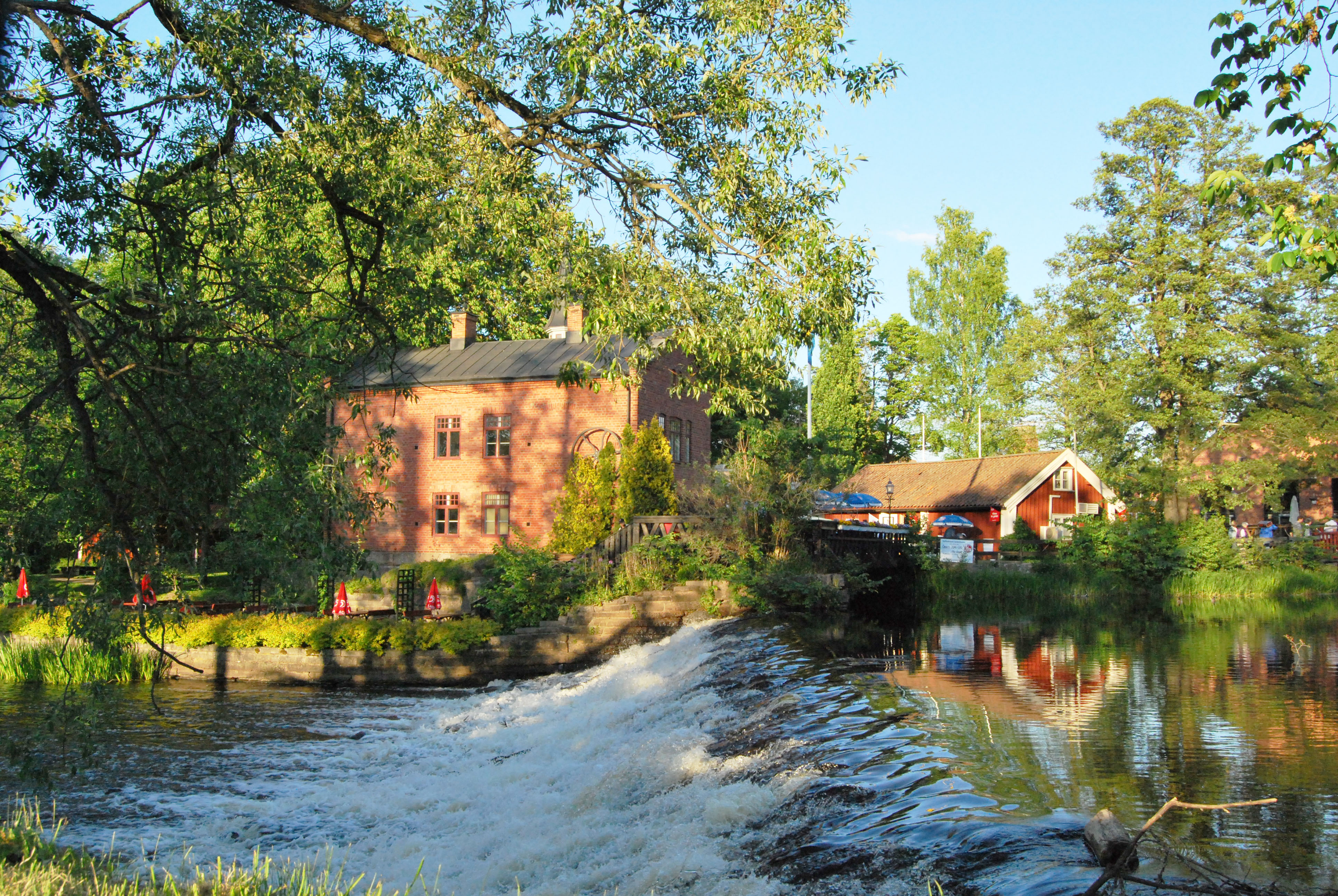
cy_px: 448
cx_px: 669
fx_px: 1228
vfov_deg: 40.1
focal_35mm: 33
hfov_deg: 57.2
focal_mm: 22
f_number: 10
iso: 800
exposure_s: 1/400
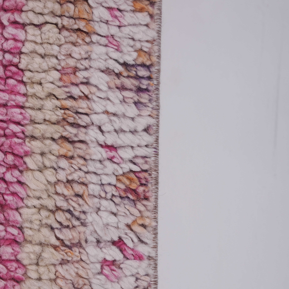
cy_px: 214
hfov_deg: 16.4
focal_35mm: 106
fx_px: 1001
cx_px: 145
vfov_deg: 16.3
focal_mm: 55
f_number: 11
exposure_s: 1/160
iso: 160
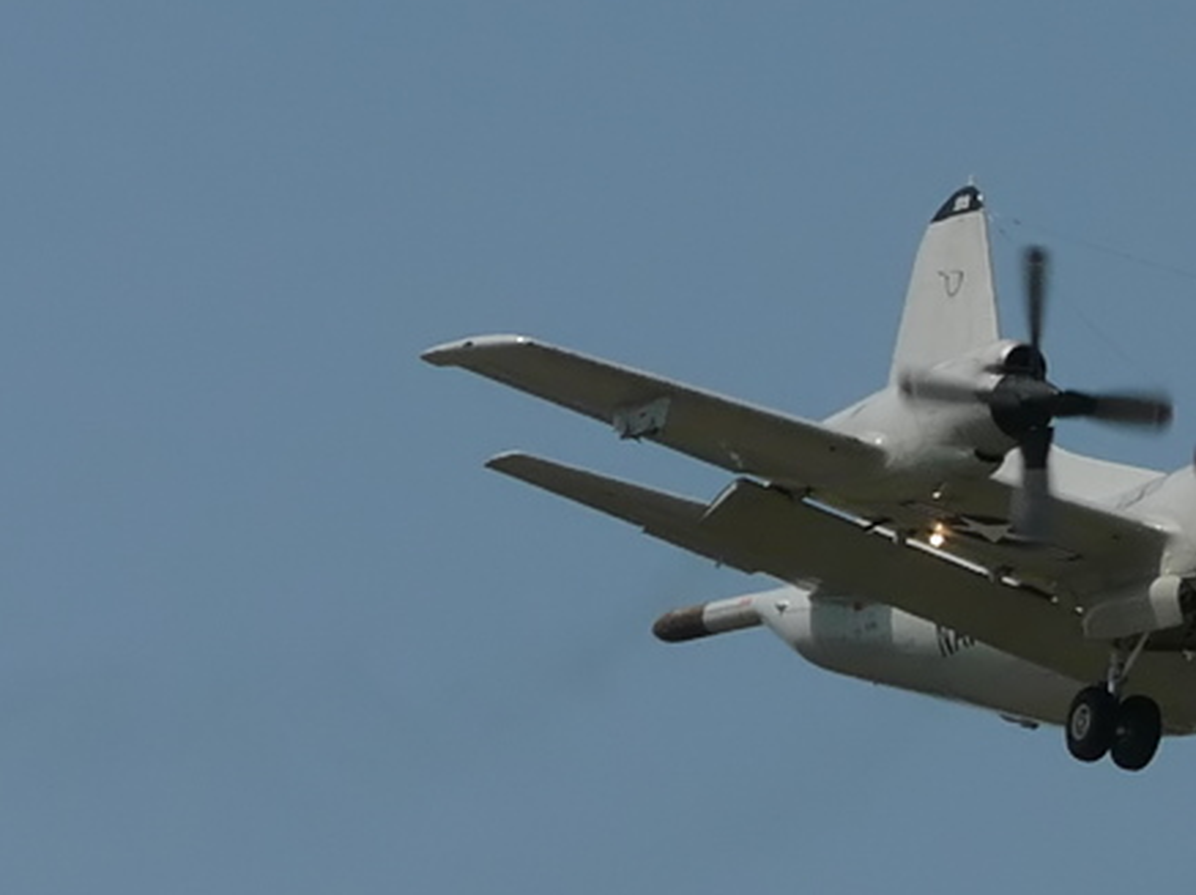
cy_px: 547
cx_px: 1327
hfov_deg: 3.9
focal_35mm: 502
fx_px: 17330
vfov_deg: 3.0
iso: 100
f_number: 7.1
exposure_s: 1/500
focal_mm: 35.2
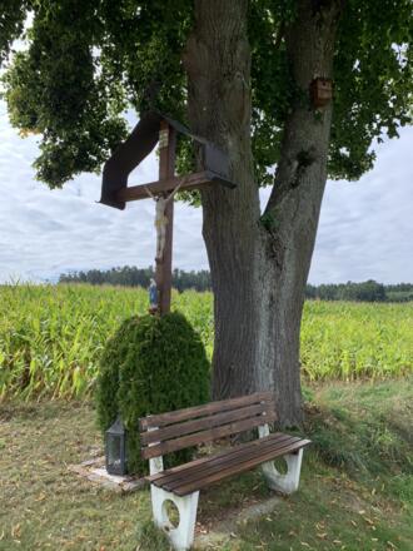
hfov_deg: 53.1
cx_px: 206
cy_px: 276
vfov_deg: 67.3
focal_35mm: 26
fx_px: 414
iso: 25
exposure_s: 1/1235
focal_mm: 4.25
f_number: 1.8
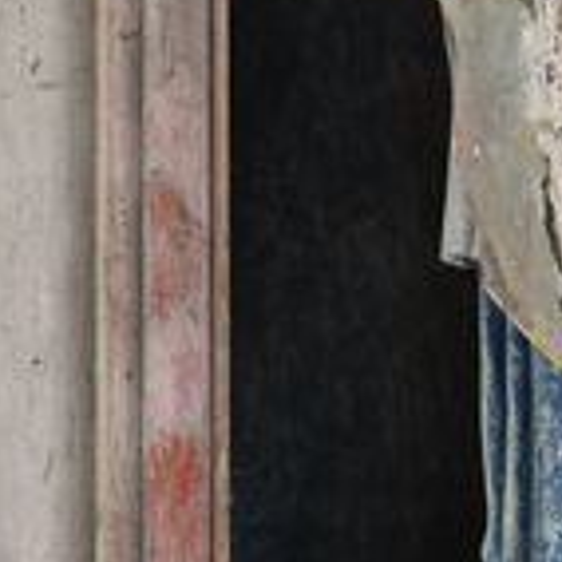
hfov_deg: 2.3
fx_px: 13868
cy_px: -447
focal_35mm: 755
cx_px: 683
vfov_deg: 2.3
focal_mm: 180
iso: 64
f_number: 8
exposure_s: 15
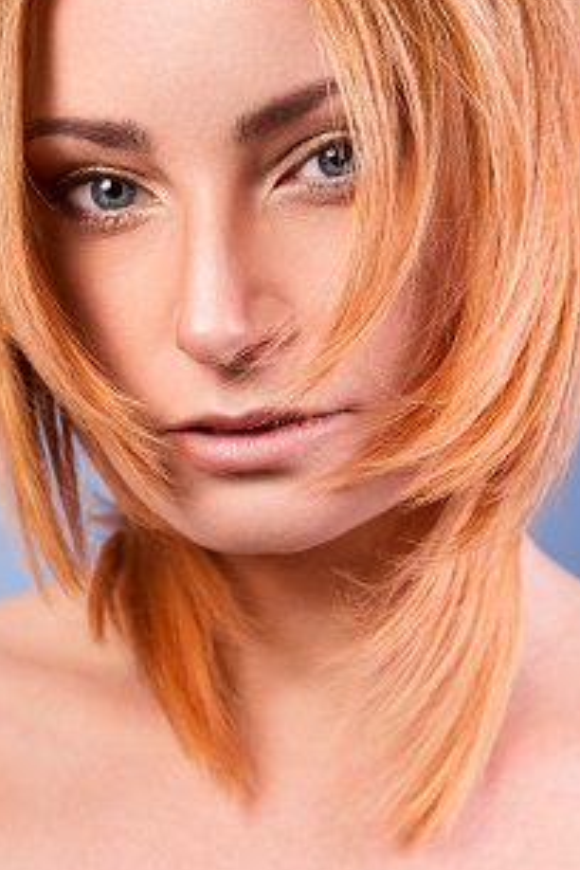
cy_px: 281
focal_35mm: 125
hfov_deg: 11.0
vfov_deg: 16.3
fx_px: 3021
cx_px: 279
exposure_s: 1/80
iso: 125
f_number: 6.3
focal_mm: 85
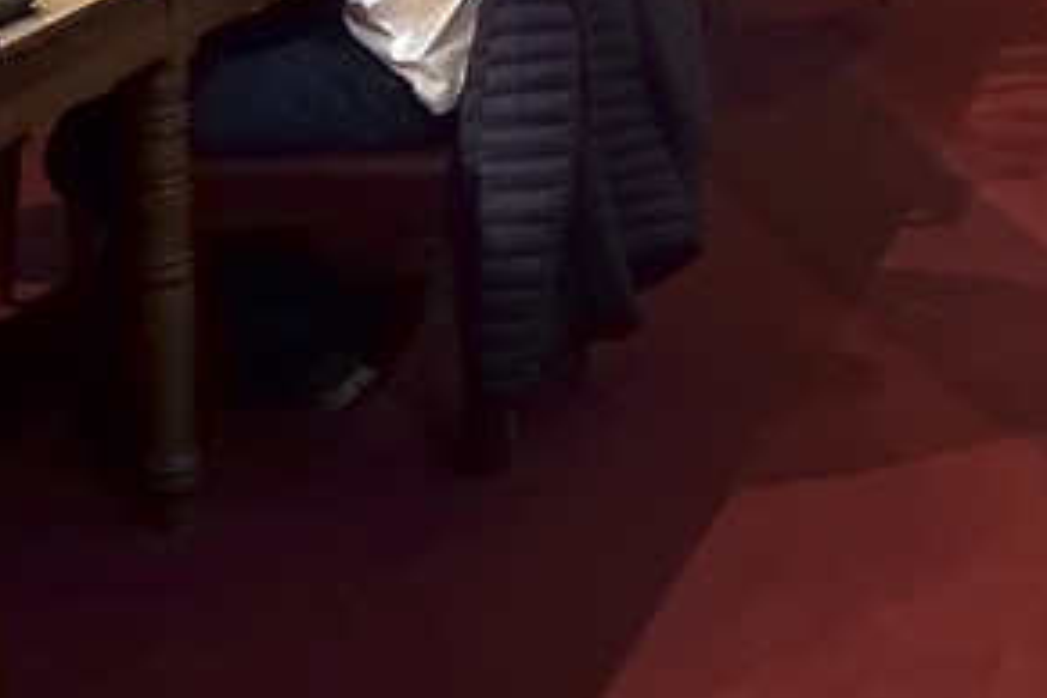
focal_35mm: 77
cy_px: -838
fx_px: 2239
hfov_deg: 20.2
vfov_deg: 13.9
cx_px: 1806
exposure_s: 1/13
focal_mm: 14
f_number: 6.3
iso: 1600
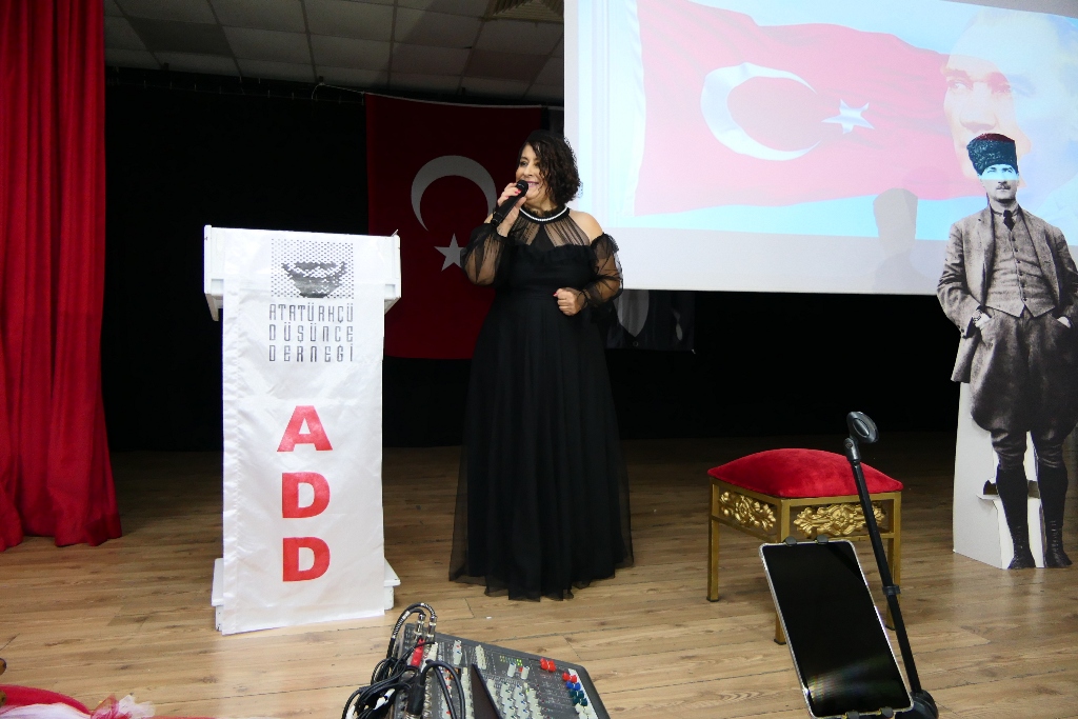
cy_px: 360
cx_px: 539
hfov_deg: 73.7
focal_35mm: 24
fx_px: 719
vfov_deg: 53.1
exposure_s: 1/60
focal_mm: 8.8
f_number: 2.8
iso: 800
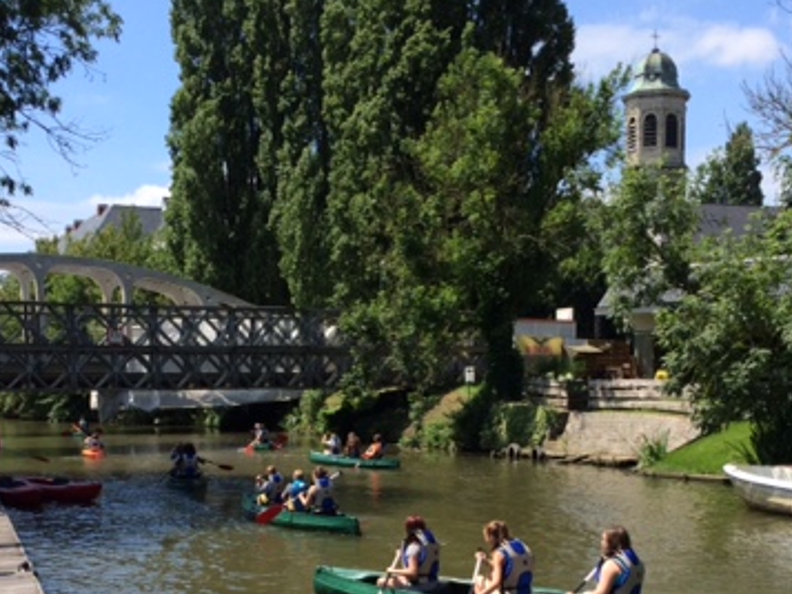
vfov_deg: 27.4
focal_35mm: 52
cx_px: 408
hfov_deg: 36.8
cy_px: 485
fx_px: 1190
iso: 32
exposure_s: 1/1466
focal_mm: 4.15
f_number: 2.2
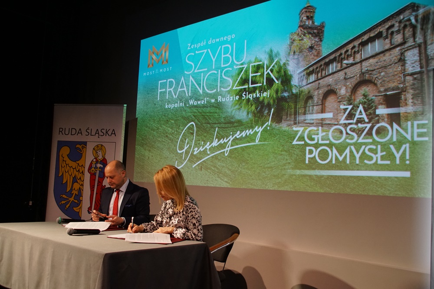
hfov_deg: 57.2
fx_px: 398
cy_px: 144
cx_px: 217
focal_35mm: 33
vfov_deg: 40.0
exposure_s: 1/160
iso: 1600
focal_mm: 22
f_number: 4
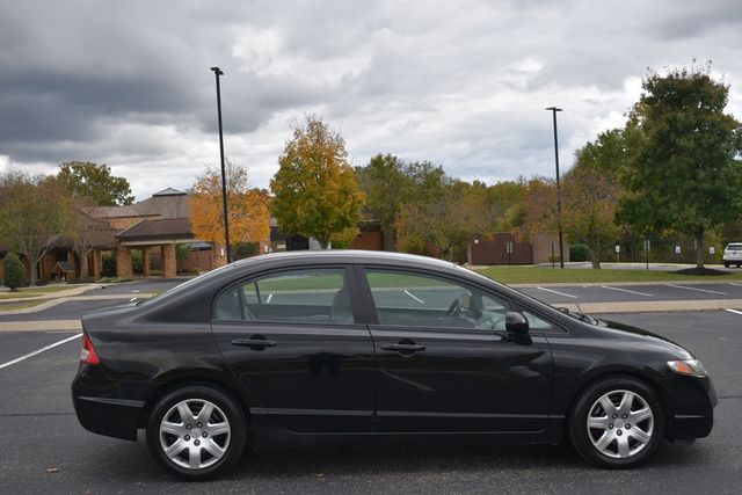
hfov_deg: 46.4
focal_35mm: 42
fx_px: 866
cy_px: 248
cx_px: 371
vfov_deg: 31.9
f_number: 5.6
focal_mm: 28
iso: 280
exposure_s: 1/250
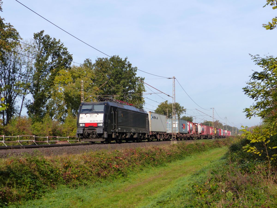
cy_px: 104
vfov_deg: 23.3
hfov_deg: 30.7
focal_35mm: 63
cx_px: 138
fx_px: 504
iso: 160
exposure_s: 1/1000
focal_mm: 11.4
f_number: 4
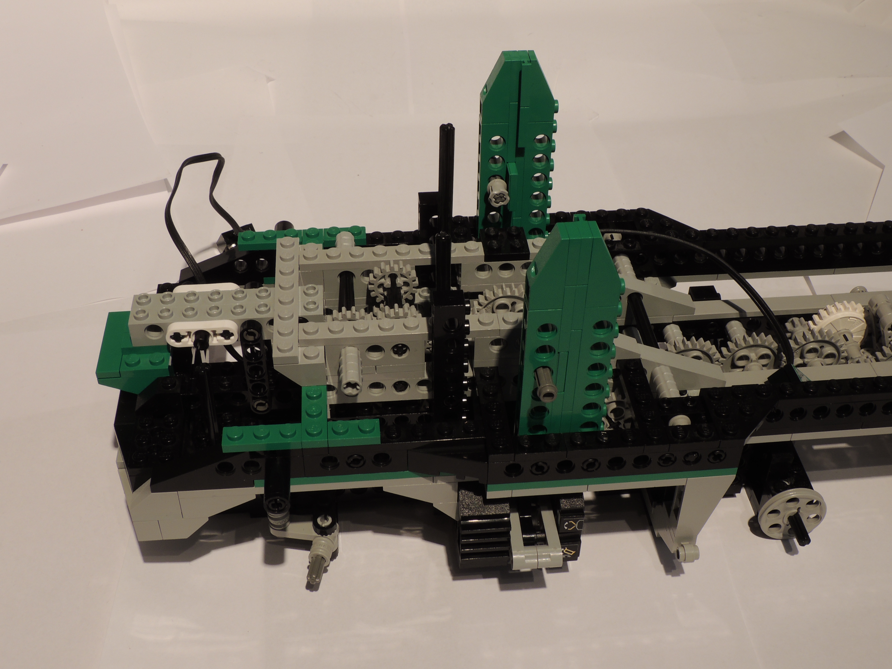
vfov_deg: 33.6
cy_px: 334
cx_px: 446
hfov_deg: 43.9
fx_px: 1108
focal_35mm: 43
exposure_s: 1/2.5
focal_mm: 7.6
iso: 100
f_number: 6.8
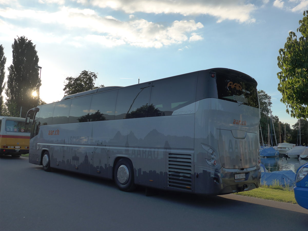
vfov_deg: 45.4
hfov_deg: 58.4
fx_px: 276
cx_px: 154
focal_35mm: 31
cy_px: 116
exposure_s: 1/800
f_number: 3.5
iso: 160
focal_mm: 6.5
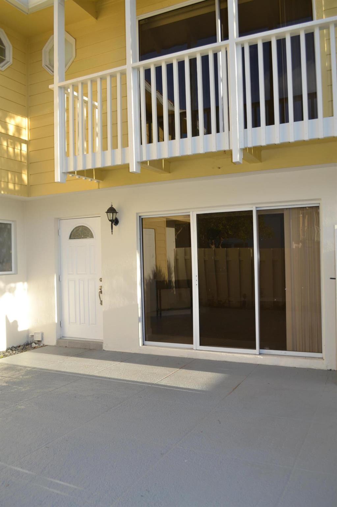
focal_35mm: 30
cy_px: 254
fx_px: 422
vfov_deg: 61.9
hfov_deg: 43.6
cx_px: 168
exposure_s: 1/200
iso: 100
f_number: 6.3
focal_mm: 20
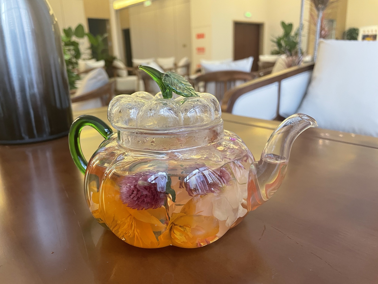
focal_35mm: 26
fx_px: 284
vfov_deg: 53.1
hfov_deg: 67.3
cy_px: 142
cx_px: 189
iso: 160
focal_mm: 4.2
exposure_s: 1/50
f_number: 1.6
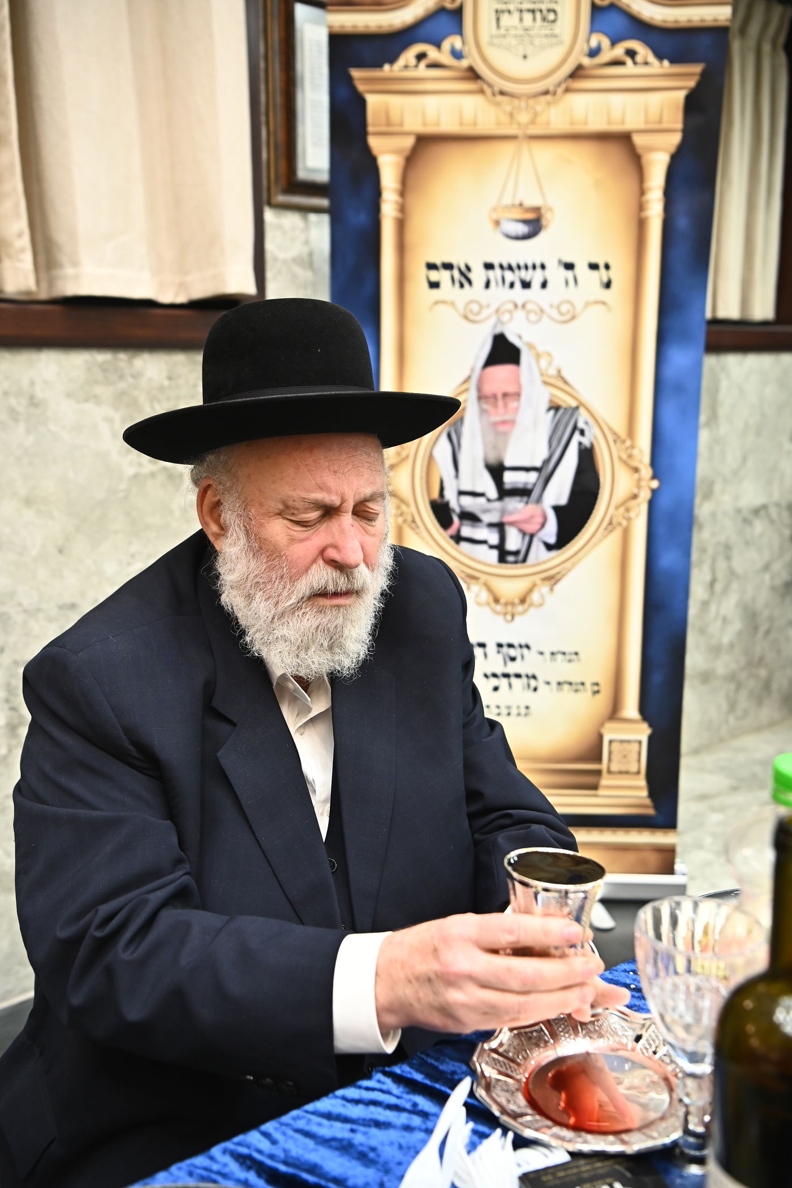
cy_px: 594
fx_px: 1320
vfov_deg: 48.5
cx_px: 396
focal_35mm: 40
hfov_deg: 33.4
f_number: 4
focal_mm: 40
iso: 1250
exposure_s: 1/200
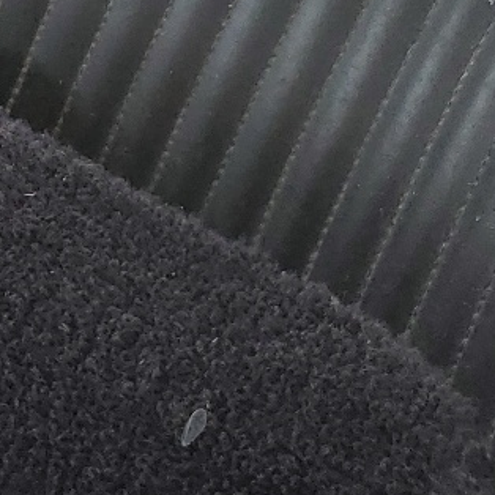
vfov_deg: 14.4
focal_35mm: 117
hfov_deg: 12.6
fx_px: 1893
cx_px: -568
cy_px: -125
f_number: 1.5
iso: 50
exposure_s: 1/312
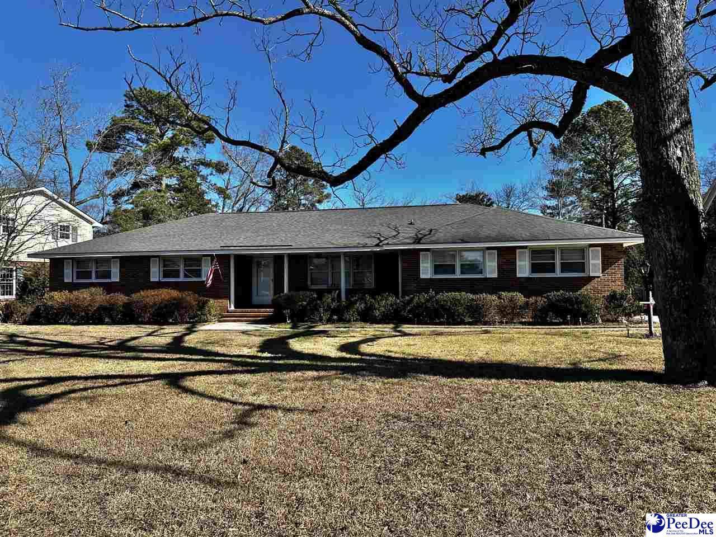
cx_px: 358
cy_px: 268
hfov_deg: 71.6
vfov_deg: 56.8
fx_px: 496
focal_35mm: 24
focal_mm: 6.86
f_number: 1.78
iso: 80
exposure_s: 1/3472
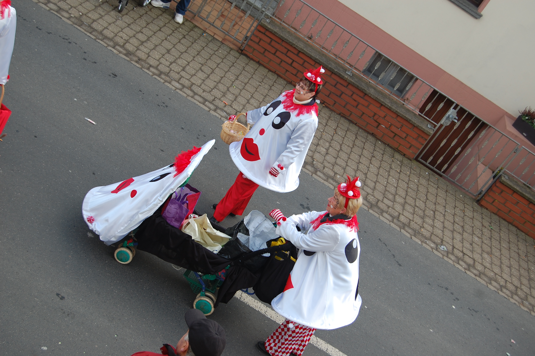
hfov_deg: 35.1
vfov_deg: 23.7
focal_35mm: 57
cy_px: 178
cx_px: 268
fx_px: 846
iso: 200
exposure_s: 1/160
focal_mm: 38
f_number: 6.3
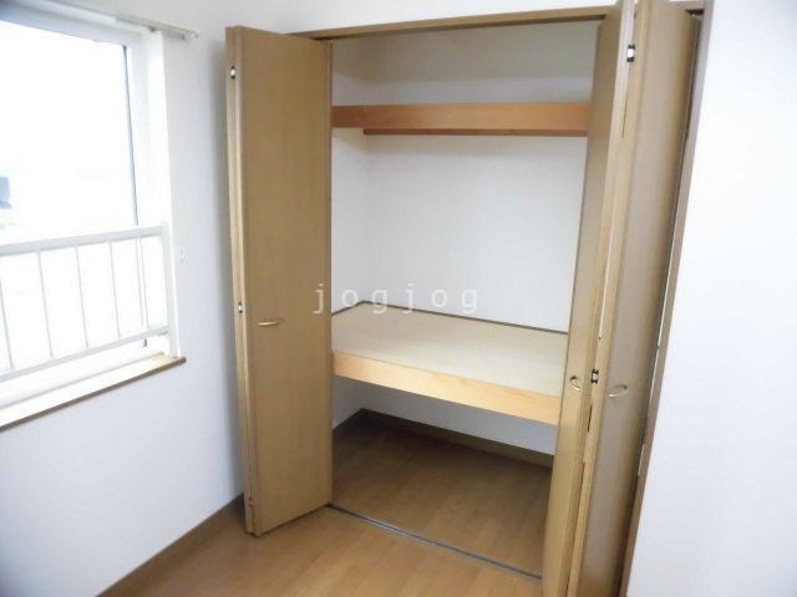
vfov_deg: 56.8
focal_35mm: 24
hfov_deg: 71.6
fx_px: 553
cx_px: 398
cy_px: 298
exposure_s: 1/25
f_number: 3.1
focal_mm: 4.3
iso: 640
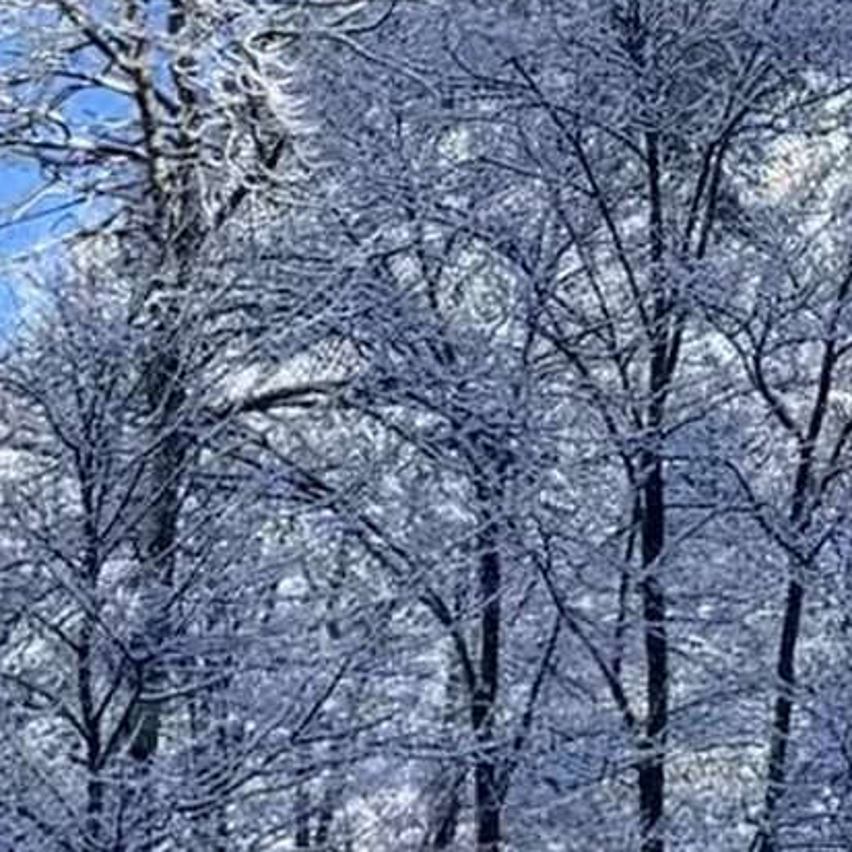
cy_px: -130
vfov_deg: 15.3
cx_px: 1326
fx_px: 3063
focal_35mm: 110
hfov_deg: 14.6
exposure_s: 1/1862
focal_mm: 5.1
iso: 50
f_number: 1.6
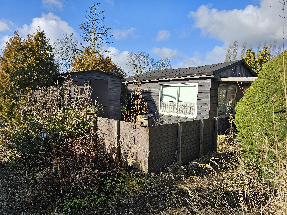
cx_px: 144
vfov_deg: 58.9
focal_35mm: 23
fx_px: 191
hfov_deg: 73.9
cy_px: 108
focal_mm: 6.3
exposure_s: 1/1019
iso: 25
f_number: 1.7
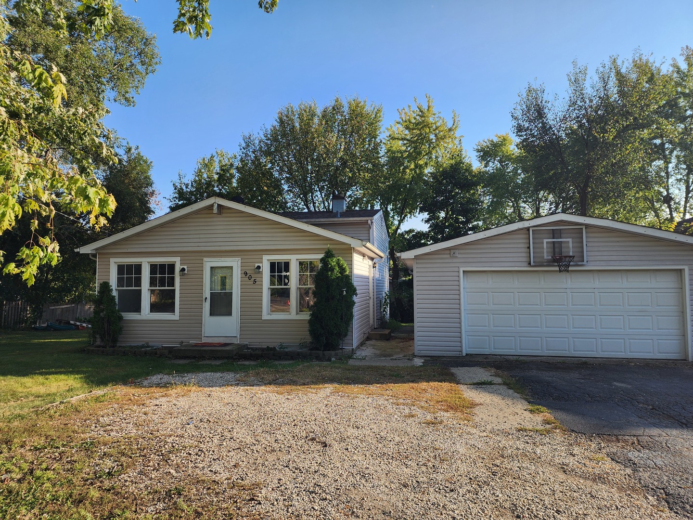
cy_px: 260
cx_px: 346
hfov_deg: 73.9
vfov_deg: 58.9
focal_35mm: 23
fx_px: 460
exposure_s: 1/599
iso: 12
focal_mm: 6.4
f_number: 1.8
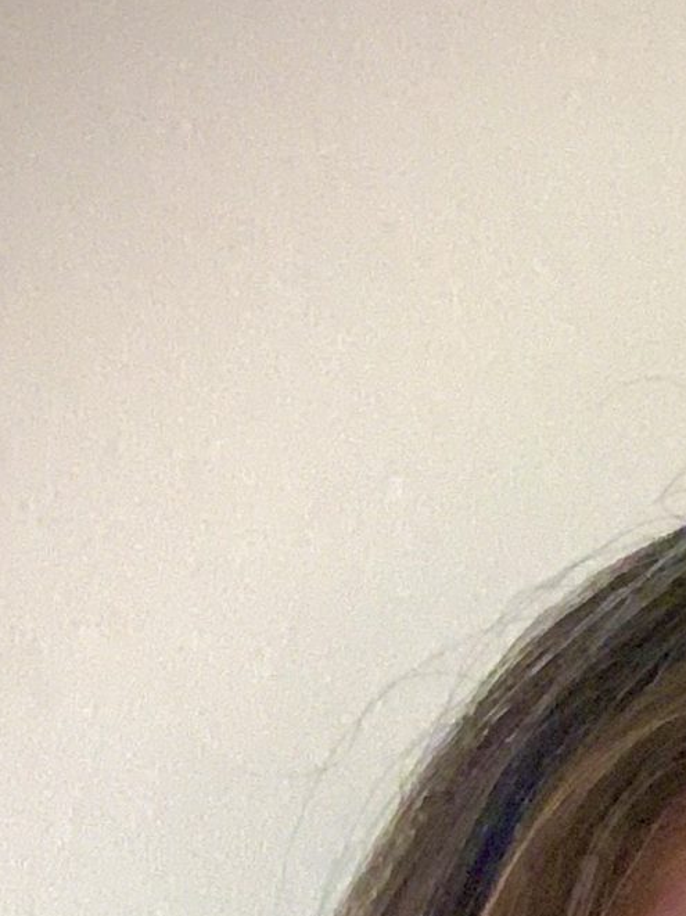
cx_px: 1009
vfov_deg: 14.8
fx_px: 3280
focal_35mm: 124
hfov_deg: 11.5
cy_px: 1347
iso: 320
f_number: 2.2
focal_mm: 2.87
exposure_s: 1/33
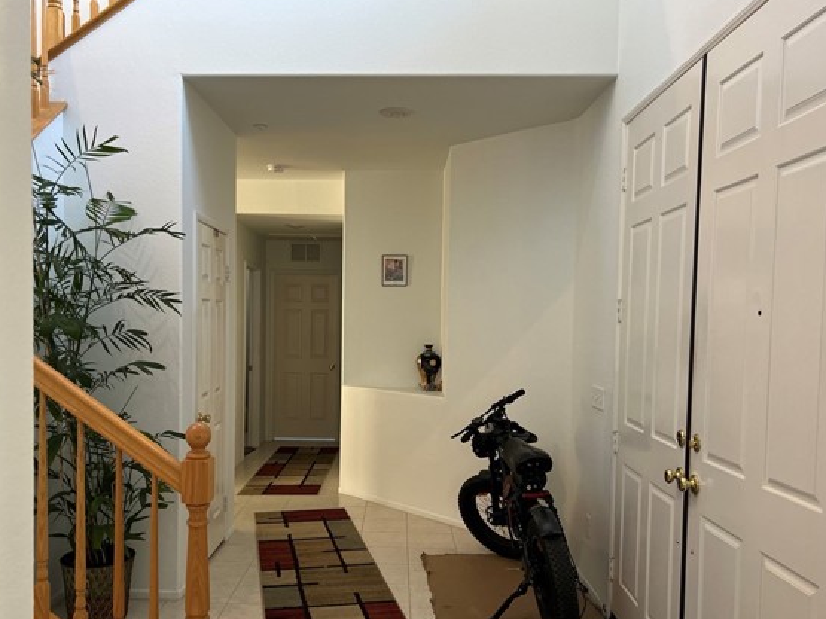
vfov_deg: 46.7
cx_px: 388
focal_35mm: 30
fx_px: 716
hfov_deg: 59.9
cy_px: 347
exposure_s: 1/60
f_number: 1.5
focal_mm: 5.7
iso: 200
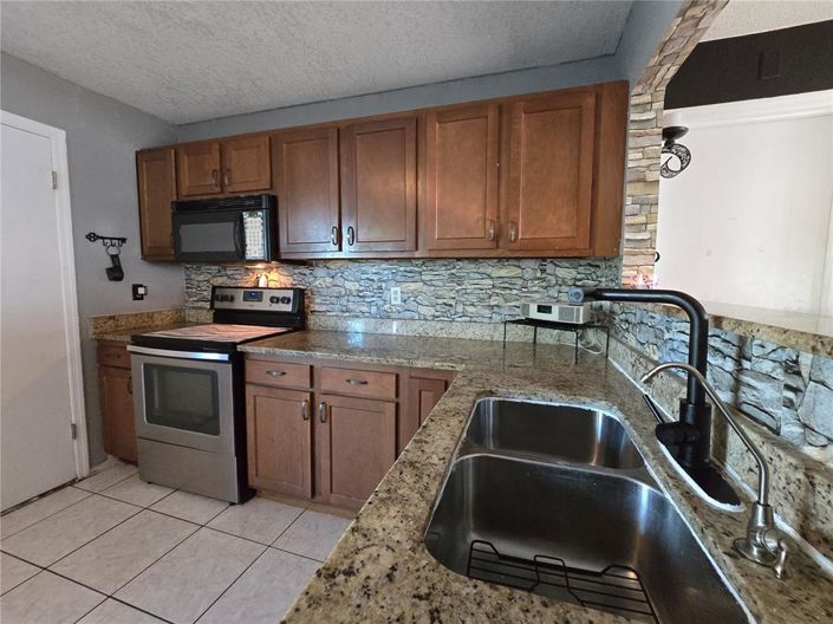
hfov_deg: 106.2
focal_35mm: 13
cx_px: 416
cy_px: 312
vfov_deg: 89.9
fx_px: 313
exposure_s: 1/60
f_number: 2.2
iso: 1000
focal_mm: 2.2
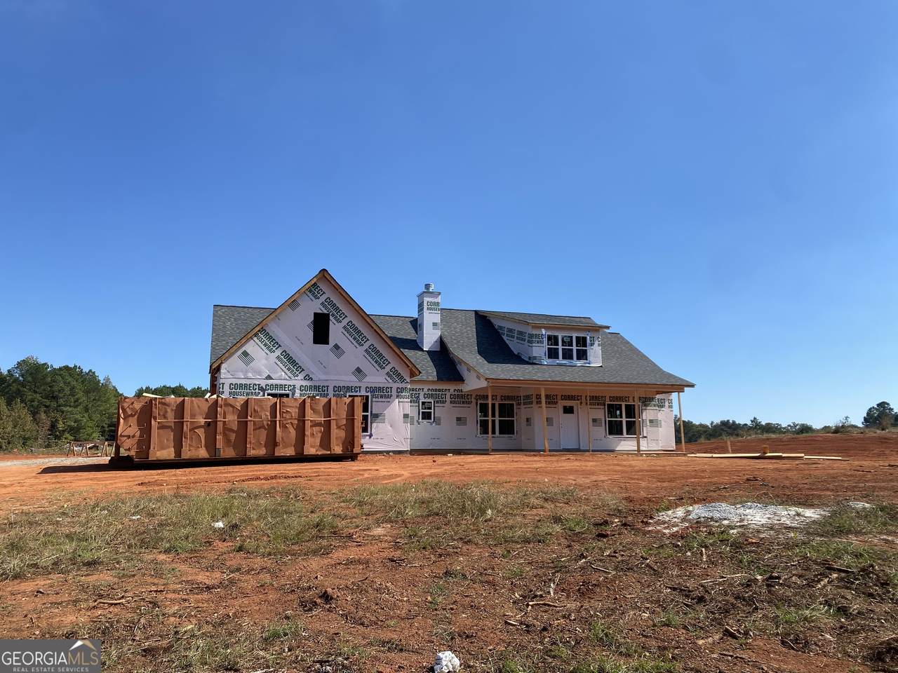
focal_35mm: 26
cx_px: 449
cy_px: 336
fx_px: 674
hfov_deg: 67.3
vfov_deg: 53.1
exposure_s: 1/2890
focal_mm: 4.25
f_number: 1.8
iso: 32
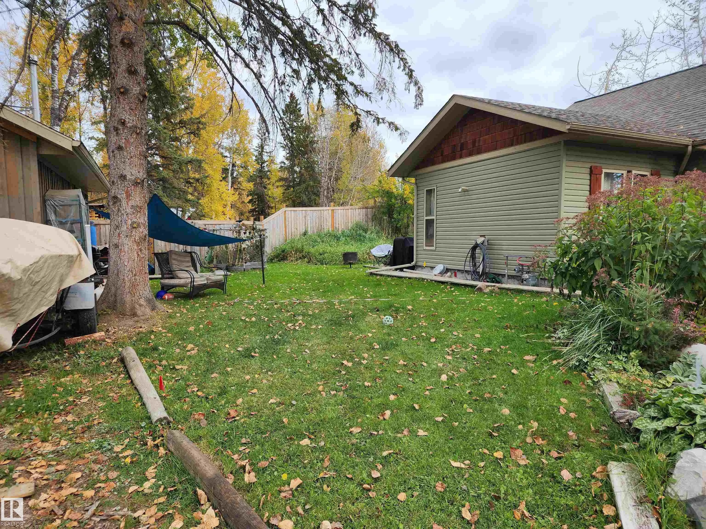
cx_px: 353
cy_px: 264
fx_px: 469
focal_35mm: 23
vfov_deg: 58.9
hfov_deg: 73.9
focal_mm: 6.4
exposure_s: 1/427
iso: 12
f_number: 1.8
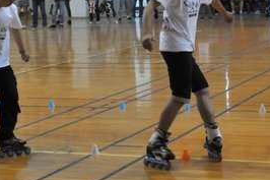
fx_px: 735
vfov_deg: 13.8
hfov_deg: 20.8
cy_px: 31
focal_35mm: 98
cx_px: 155
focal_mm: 29
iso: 1000
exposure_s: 1/100
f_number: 6.3
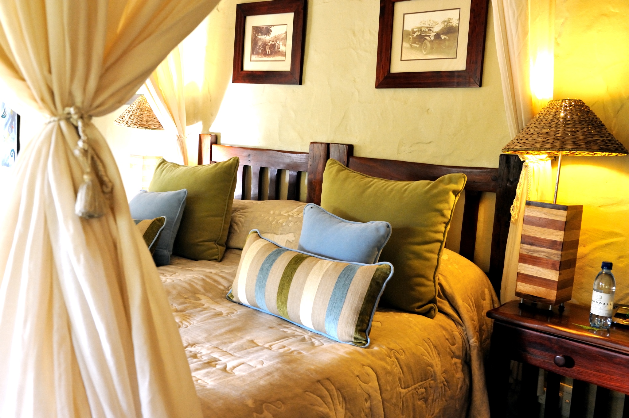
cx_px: 314
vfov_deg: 38.8
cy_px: 209
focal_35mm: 34
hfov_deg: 55.8
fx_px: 594
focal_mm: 34
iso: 2000
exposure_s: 1/50
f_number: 6.3
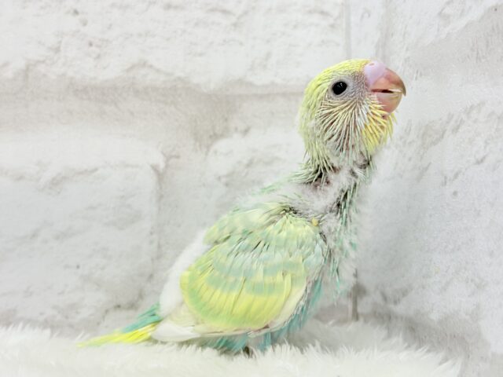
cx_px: 252
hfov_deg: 36.8
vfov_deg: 28.0
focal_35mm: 52
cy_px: 188
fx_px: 756
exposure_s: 1/50
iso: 40
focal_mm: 5.96
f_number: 1.6
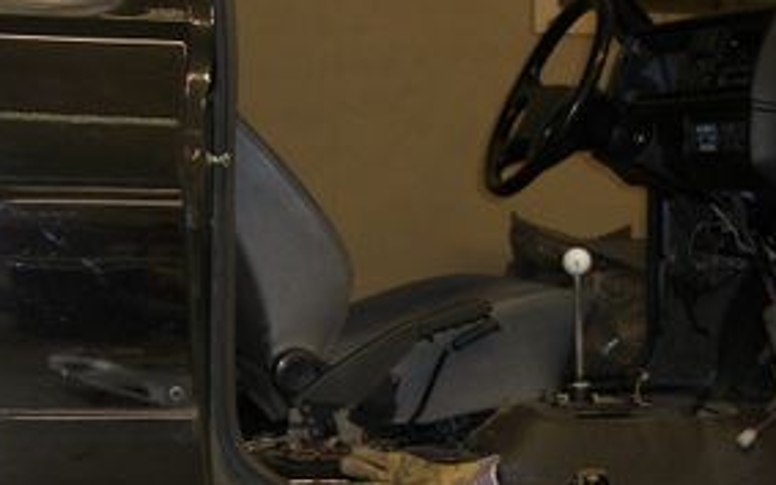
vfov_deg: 14.1
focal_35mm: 91
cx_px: 367
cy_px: 496
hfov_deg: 22.8
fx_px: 1925
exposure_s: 1/30
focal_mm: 7.9
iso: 200
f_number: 2.8
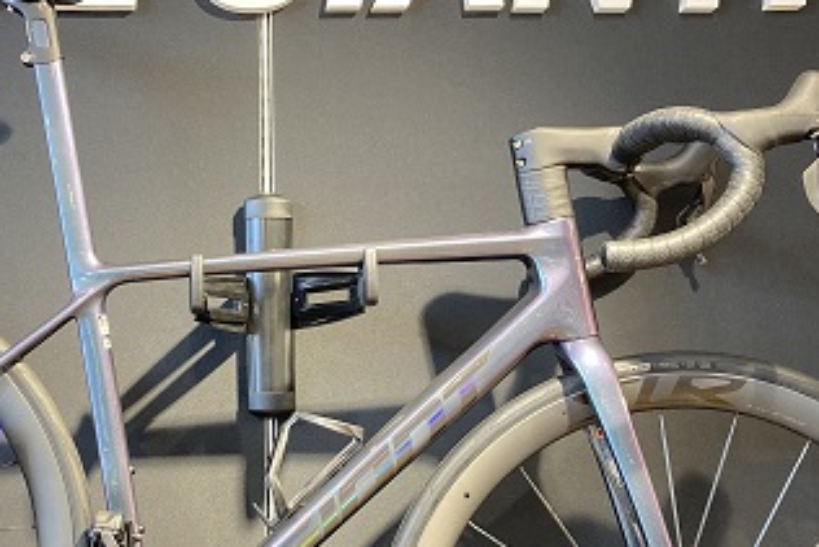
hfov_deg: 33.5
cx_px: 246
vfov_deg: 23.0
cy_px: 342
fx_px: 1343
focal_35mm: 59
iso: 100
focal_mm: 3.99
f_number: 1.8
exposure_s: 1/60
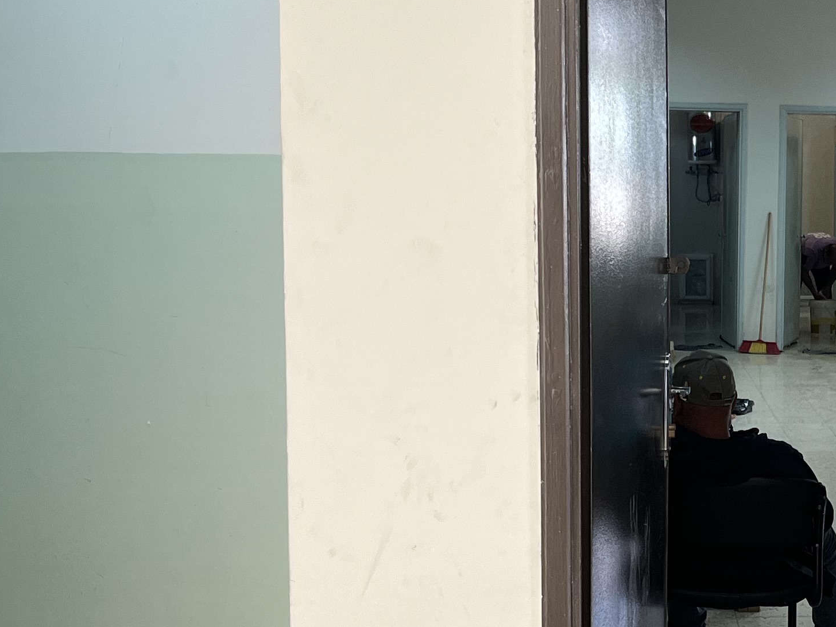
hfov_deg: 25.6
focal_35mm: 72
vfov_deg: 20.4
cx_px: 848
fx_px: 1739
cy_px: 345
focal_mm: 5.1
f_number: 1.6
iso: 80
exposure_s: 1/100
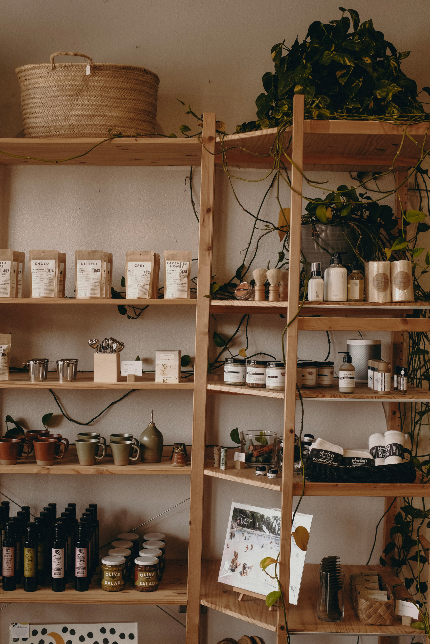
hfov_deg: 29.9
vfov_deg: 43.6
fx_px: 806
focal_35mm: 45
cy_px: 322
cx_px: 215
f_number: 2.8
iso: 160
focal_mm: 30
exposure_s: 1/160
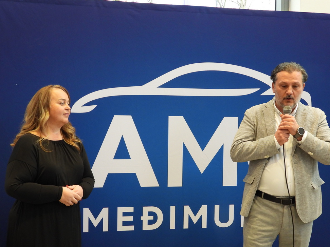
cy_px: 148
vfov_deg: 25.2
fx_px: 553
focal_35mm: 58
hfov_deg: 33.2
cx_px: 177
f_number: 3.2
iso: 280
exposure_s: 1/30
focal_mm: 8.5
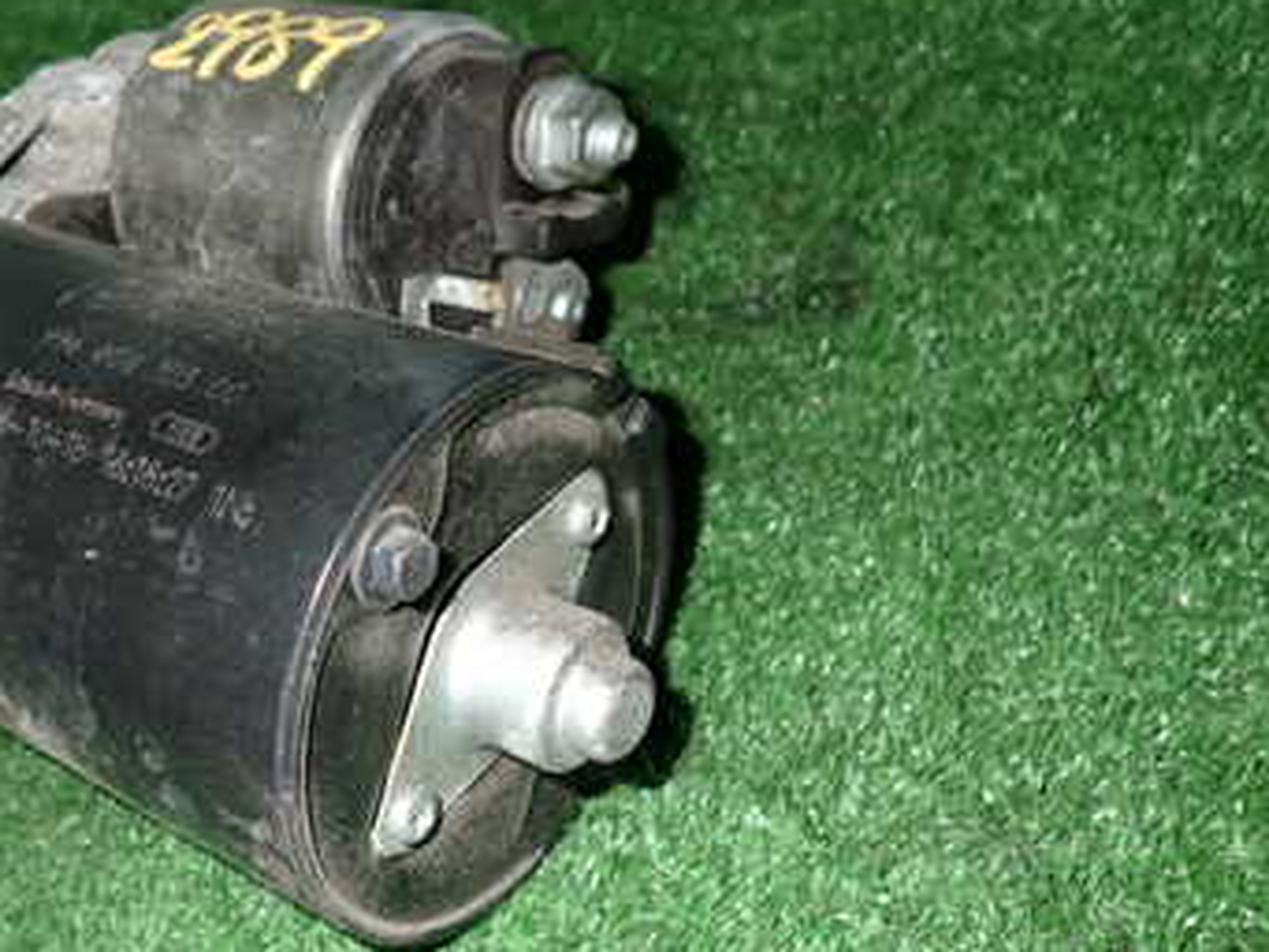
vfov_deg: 32.9
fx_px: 1614
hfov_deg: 40.8
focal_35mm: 44
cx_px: 220
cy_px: 521
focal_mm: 4.5
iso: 320
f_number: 5.6
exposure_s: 1/30
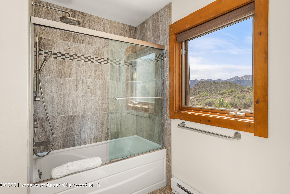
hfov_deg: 84.0
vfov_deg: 62.0
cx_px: 145
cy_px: 97
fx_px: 161
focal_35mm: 20
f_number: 11
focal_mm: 20
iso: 400
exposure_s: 1/4
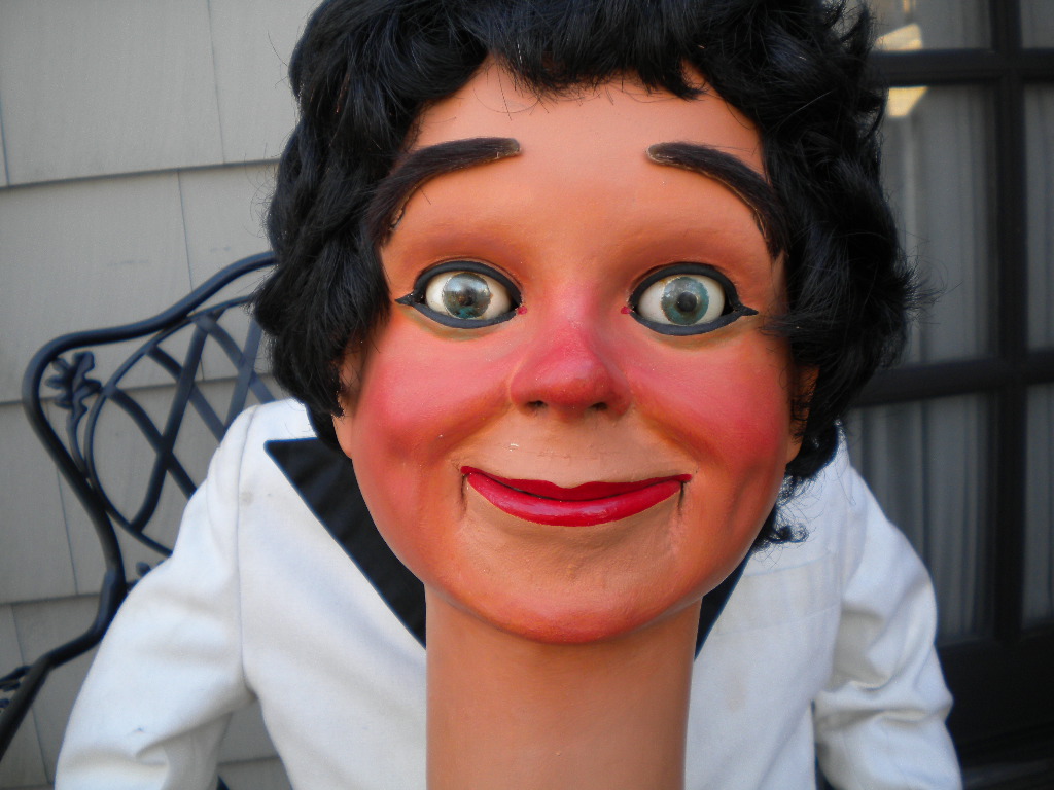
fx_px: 1066
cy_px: 395
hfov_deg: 52.6
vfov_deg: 40.7
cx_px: 527
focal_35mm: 35
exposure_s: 1/81.3
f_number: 3.1
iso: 80
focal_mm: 6.3
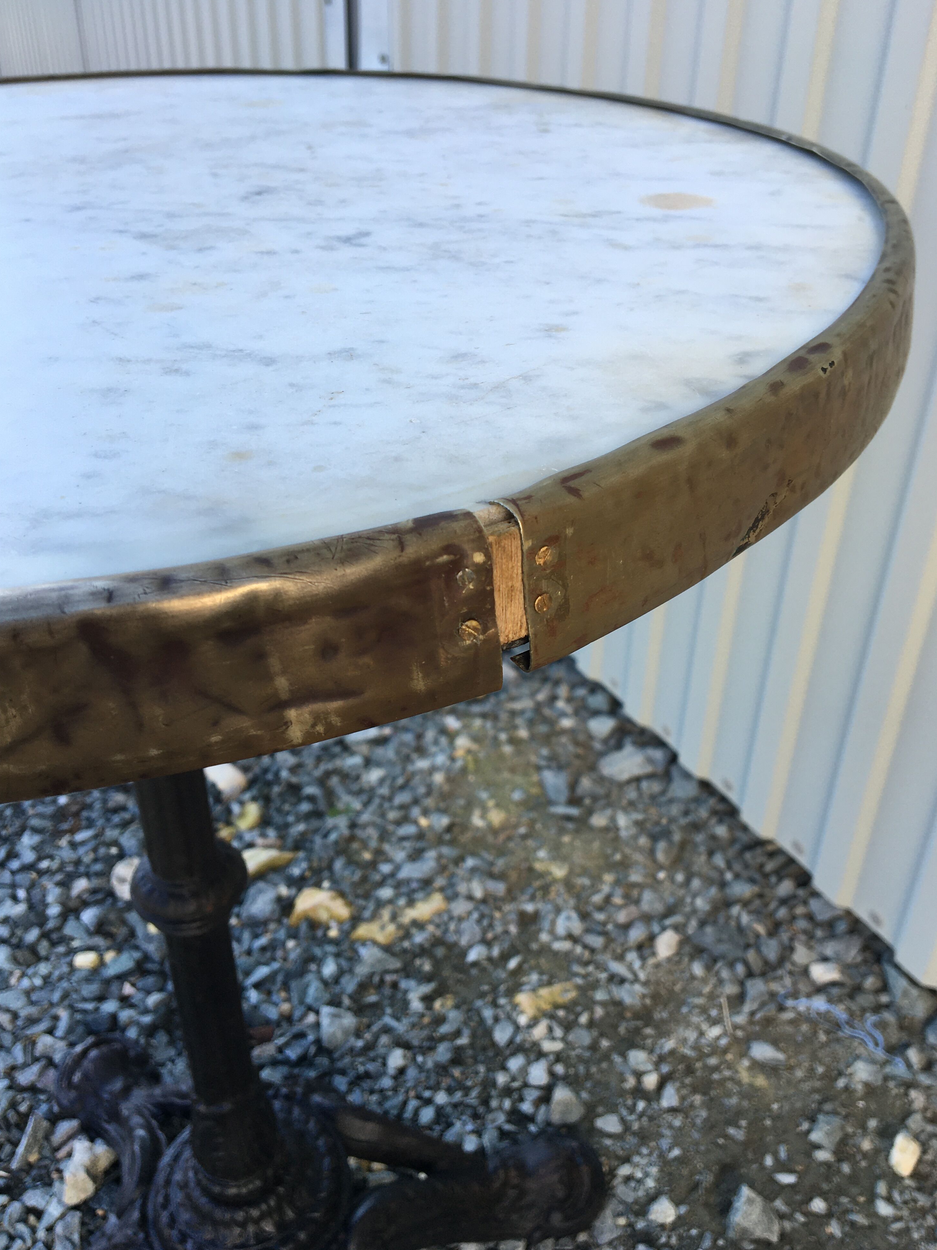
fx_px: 1083
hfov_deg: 46.8
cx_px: 471
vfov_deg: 60.0
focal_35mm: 30
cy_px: 634
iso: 25
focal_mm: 4.15
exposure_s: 1/230
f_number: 2.2
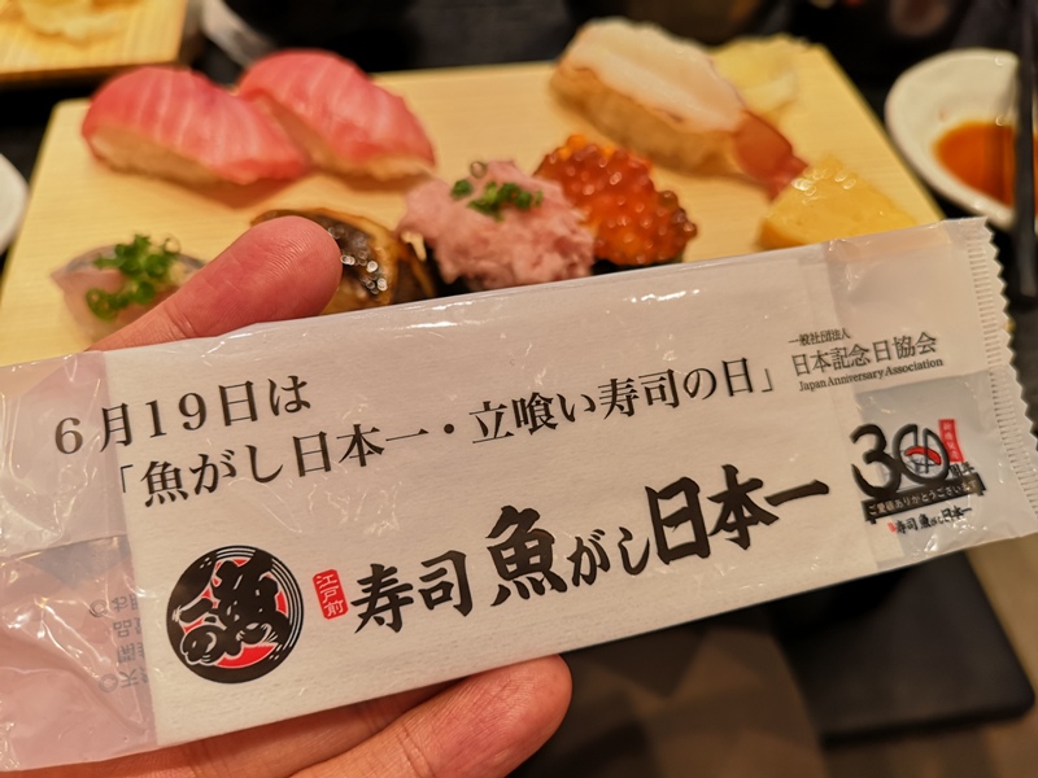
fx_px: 810
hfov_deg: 65.3
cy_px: 389
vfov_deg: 51.4
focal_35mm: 27
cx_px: 519
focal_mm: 3.95
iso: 80
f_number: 1.8
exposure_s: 1/100
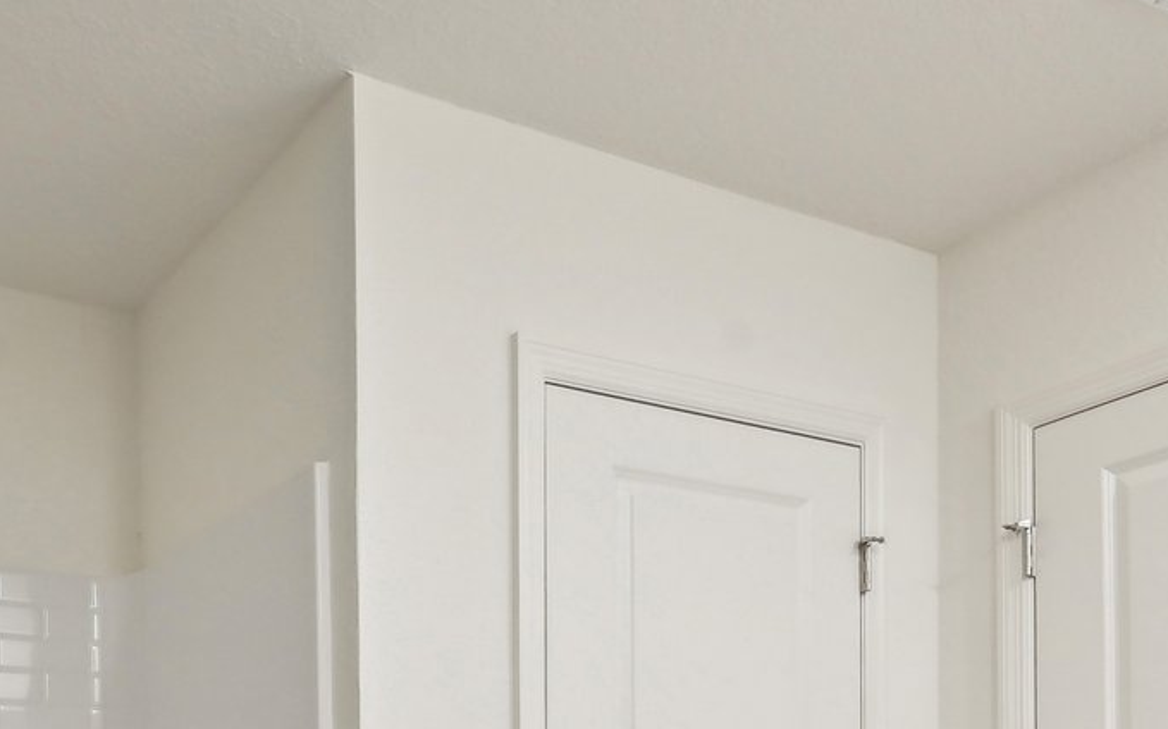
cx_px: 409
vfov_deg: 26.3
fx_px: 1368
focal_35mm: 43
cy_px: 896
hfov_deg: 45.7
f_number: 8
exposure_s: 1/15
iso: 400
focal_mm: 14
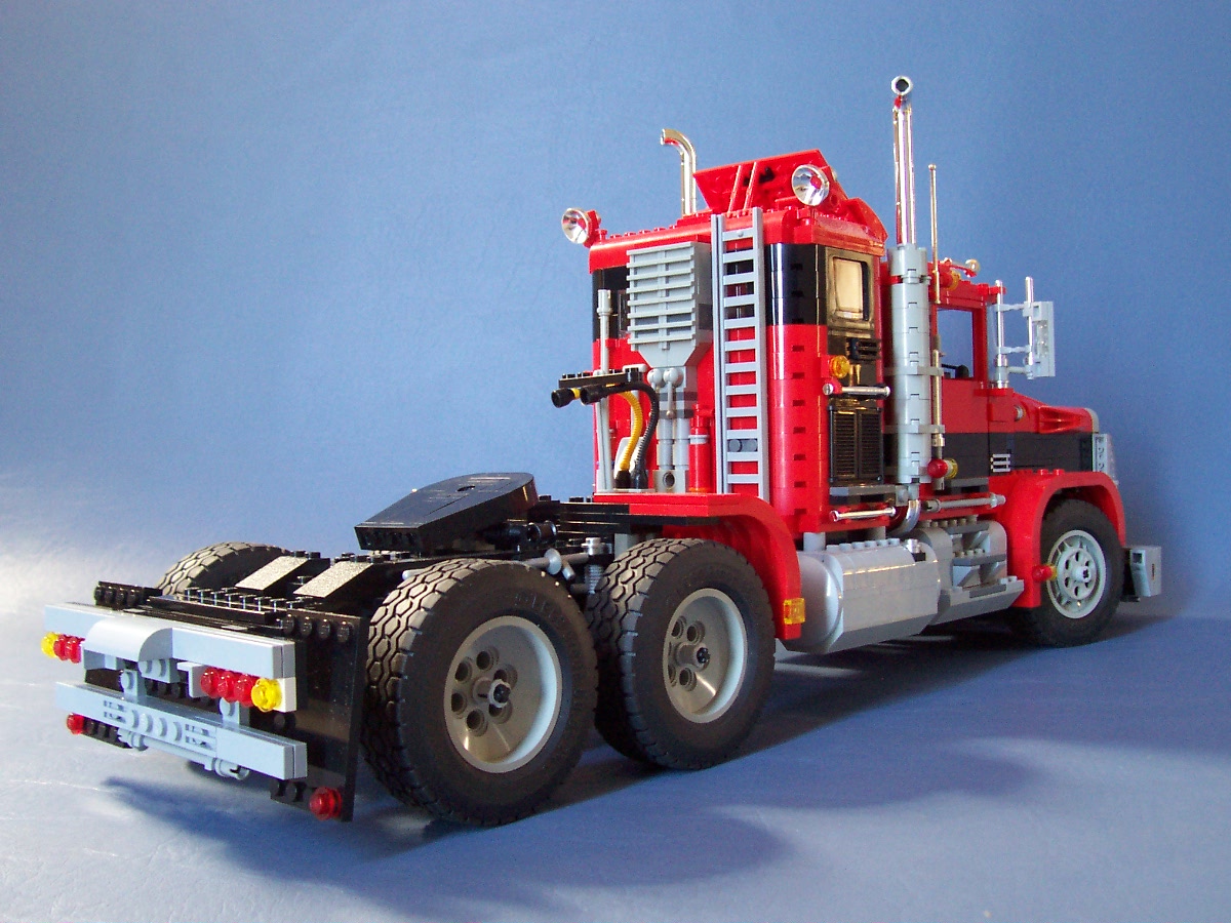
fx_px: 1316
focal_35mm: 37
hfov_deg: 50.1
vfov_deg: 38.7
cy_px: 462
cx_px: 616
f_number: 2.8
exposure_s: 1/20
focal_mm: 5.6
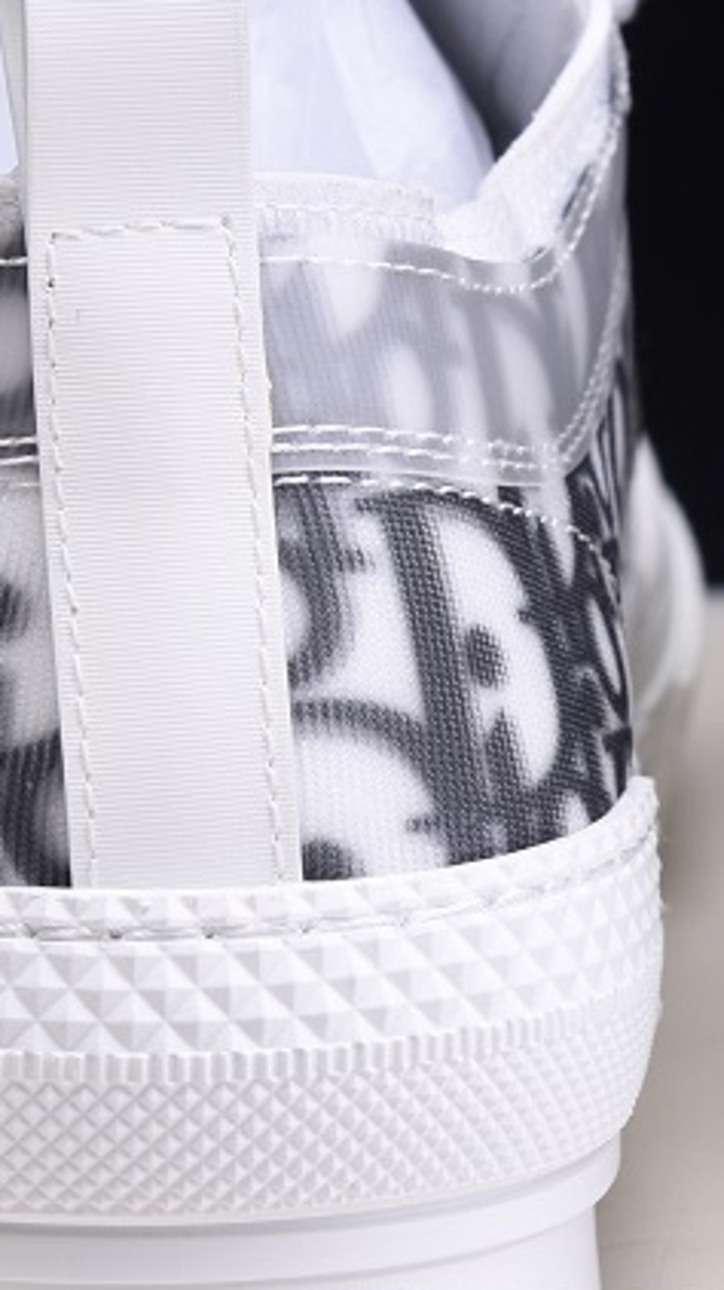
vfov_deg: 6.9
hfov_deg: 3.9
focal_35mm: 313
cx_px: 690
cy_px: 500
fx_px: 10695
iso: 100
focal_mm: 105
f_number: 11
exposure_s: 1/125
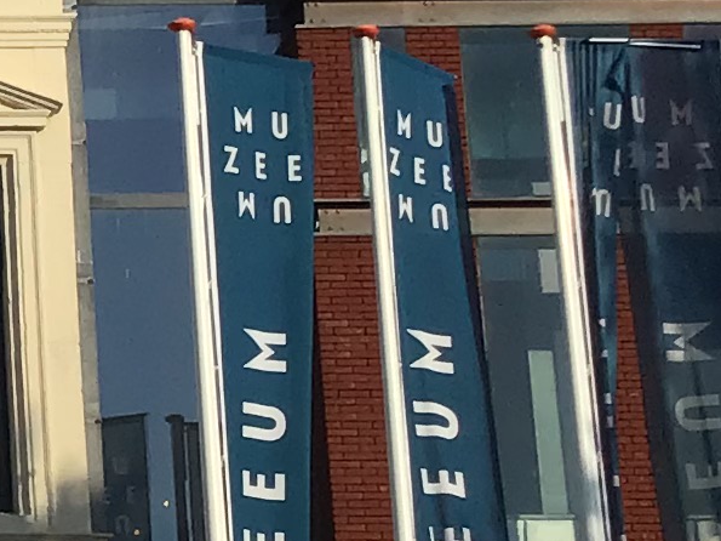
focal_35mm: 170
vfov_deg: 8.7
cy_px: 296
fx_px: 3540
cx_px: -594
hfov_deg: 10.9
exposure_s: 1/1988
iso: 25
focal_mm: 3.3
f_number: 2.4
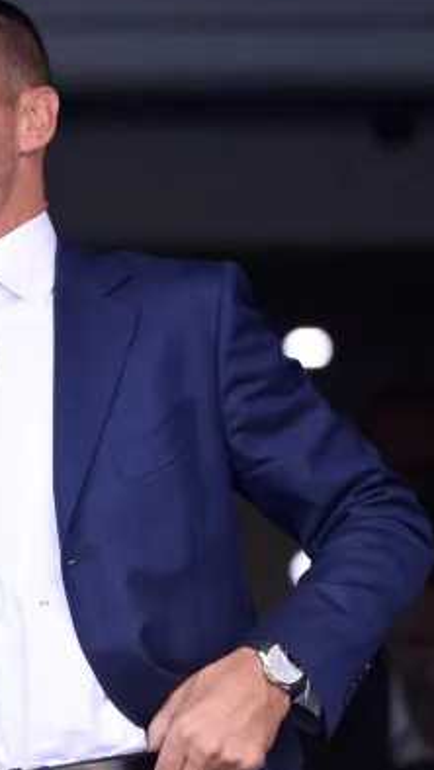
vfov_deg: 3.1
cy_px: 434
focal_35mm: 687
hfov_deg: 1.8
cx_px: -240
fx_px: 14037
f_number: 4
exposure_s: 1/1250
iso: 5000
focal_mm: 340
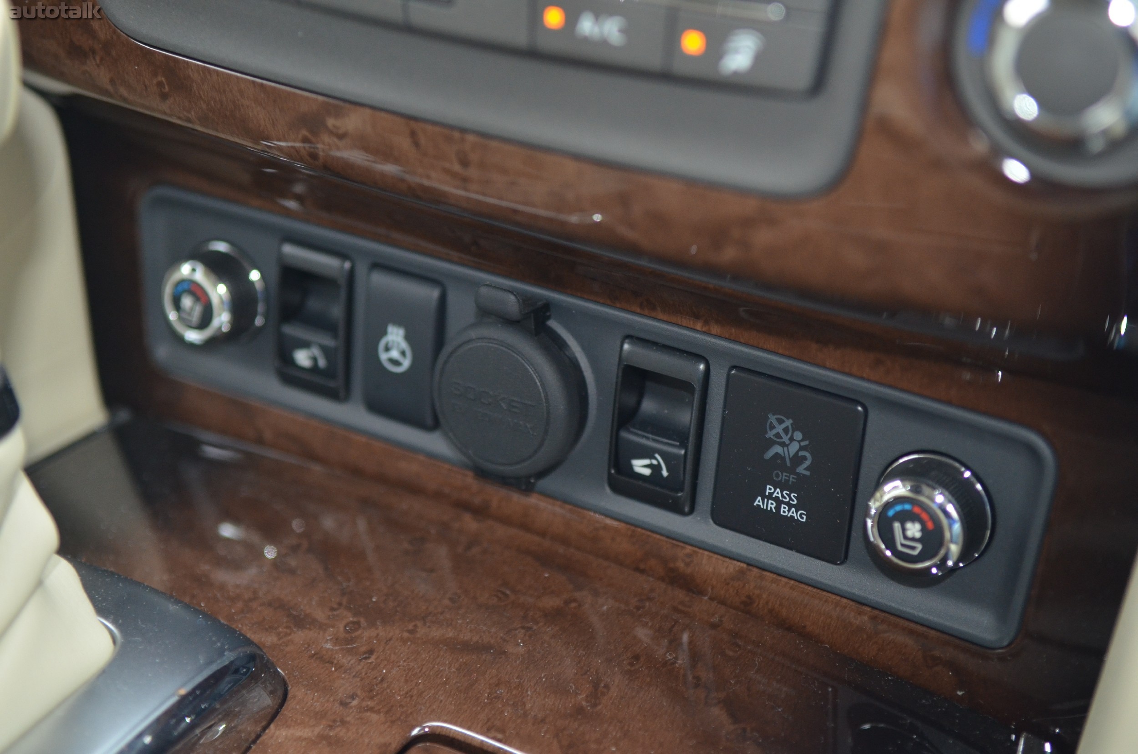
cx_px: 569
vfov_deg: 20.5
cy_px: 377
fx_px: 2082
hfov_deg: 30.6
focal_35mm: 66
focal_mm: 44
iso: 800
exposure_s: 1/60
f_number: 2.8
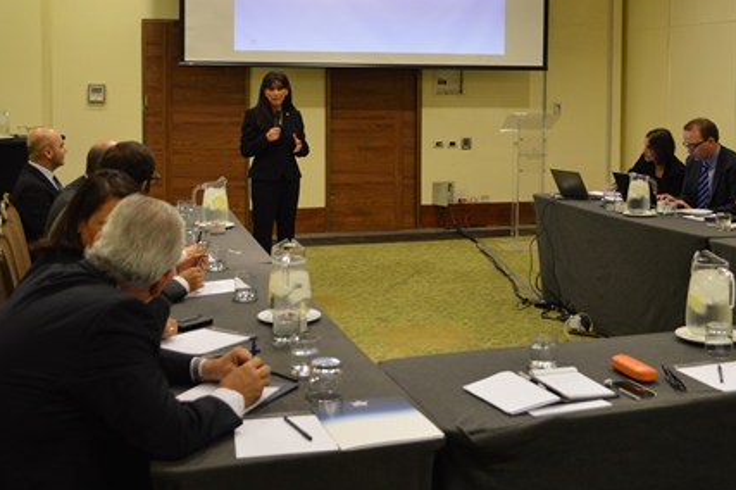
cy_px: 131
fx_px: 919
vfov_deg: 29.4
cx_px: 465
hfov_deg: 43.3
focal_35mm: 45
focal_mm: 20
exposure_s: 1/15
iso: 400
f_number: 3.8
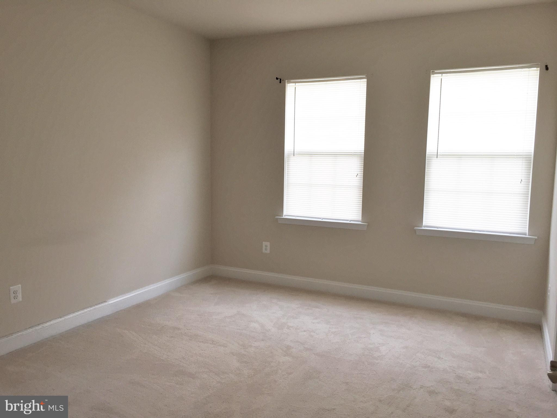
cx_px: 278
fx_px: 467
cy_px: 209
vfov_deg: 48.2
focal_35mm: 29
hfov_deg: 61.7
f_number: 2.2
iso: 40
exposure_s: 1/60
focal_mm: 4.15
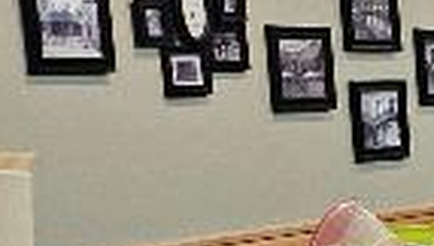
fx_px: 2017
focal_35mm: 175
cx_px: 1502
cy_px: 386
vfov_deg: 6.9
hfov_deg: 8.8
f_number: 1.8
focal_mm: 5.4
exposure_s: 1/120
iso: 320
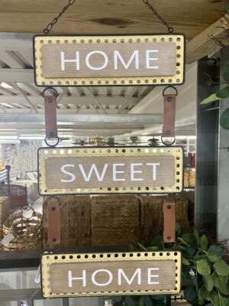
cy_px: 153
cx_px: 114
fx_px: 229
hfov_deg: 53.1
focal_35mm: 26
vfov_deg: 67.3
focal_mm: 5.7
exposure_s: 1/50
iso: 200
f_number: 1.5
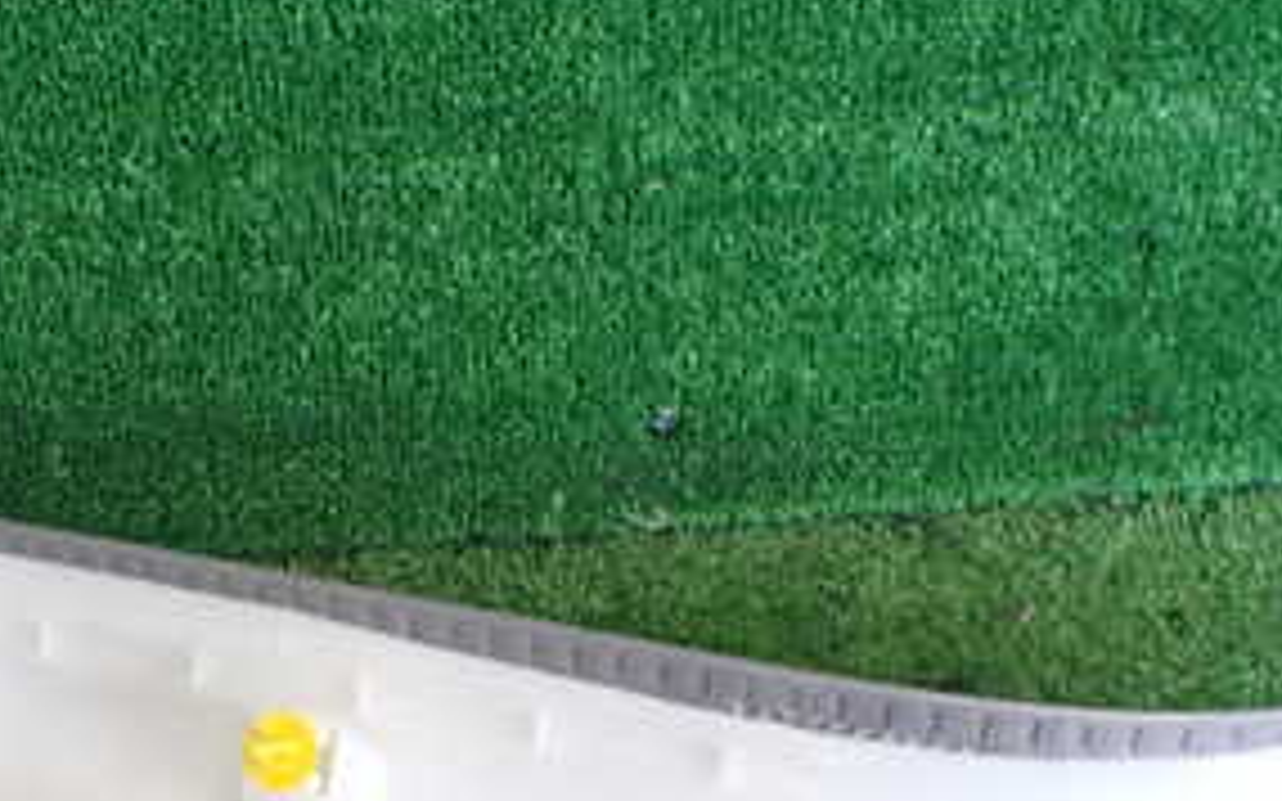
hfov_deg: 30.3
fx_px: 2340
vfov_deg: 19.0
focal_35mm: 67
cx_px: 369
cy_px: 770
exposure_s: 1/125
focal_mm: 5.4
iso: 400
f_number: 2.3
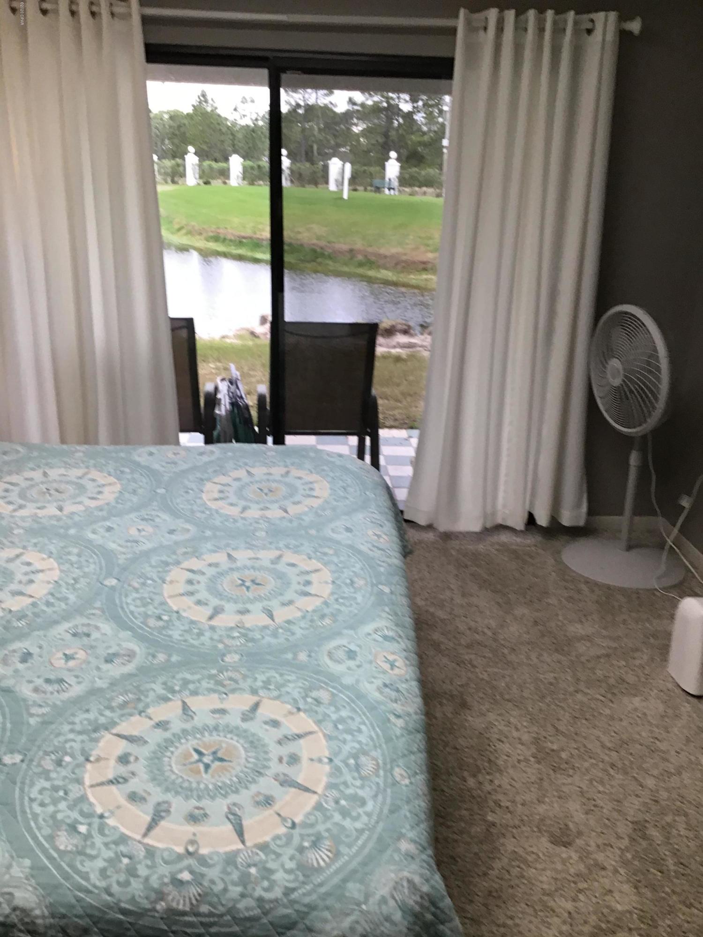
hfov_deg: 45.4
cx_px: 352
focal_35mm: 31
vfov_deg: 58.4
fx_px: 839
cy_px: 468
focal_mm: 3.3
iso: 25
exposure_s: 1/30
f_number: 2.4
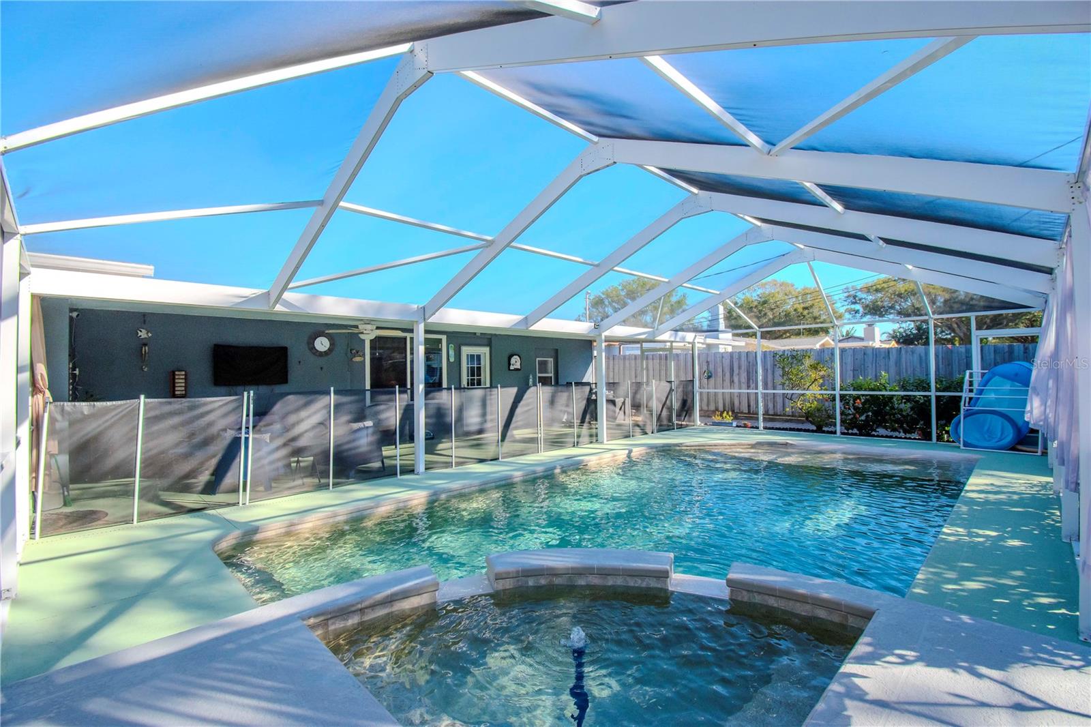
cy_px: 364
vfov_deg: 77.3
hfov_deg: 100.4
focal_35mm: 15
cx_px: 546
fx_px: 454
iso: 500
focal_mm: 10
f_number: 7.1
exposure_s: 1/640
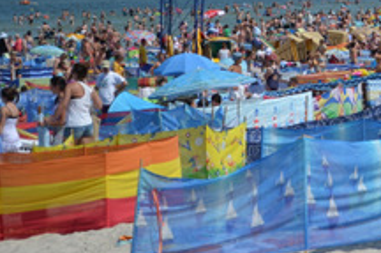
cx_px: 335
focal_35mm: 183
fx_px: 1934
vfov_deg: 7.4
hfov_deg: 11.2
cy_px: 0
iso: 100
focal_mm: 55
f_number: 5.6
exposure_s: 1/800
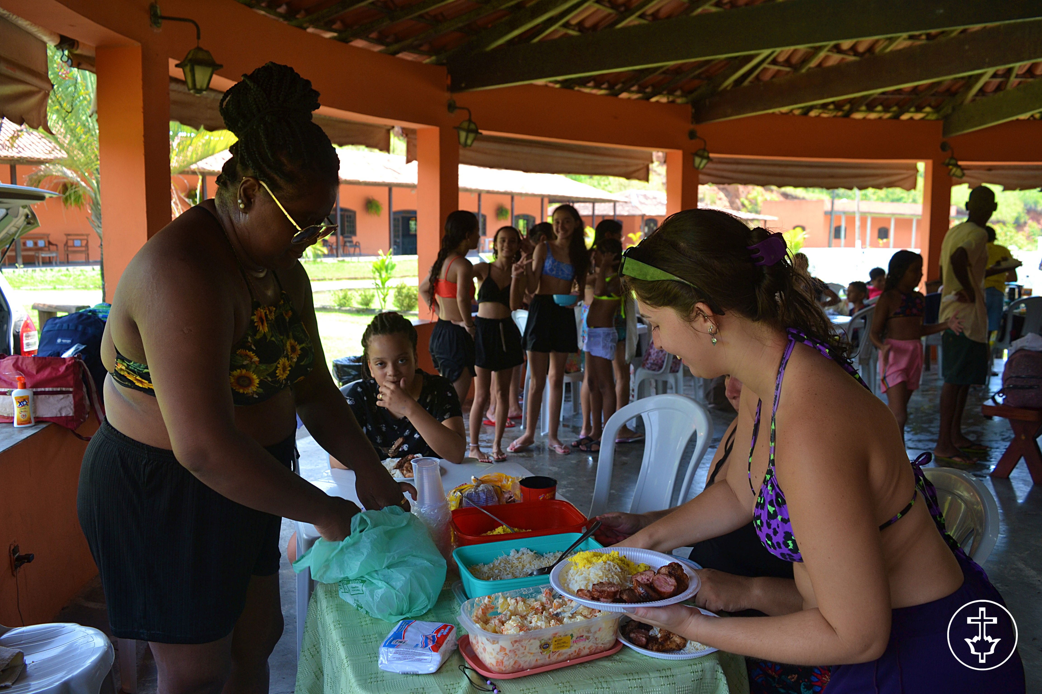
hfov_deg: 67.4
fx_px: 781
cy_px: 347
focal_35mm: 27
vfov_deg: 47.9
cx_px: 521
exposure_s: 1/125
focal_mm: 18
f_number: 5.6
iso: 200
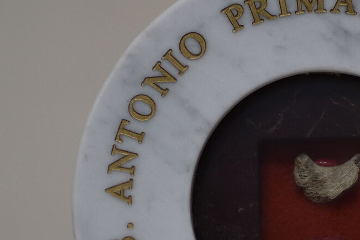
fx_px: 1281
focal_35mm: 128
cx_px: 319
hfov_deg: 15.8
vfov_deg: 10.7
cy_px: 181
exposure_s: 1/180
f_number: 1.4
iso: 500
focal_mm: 35
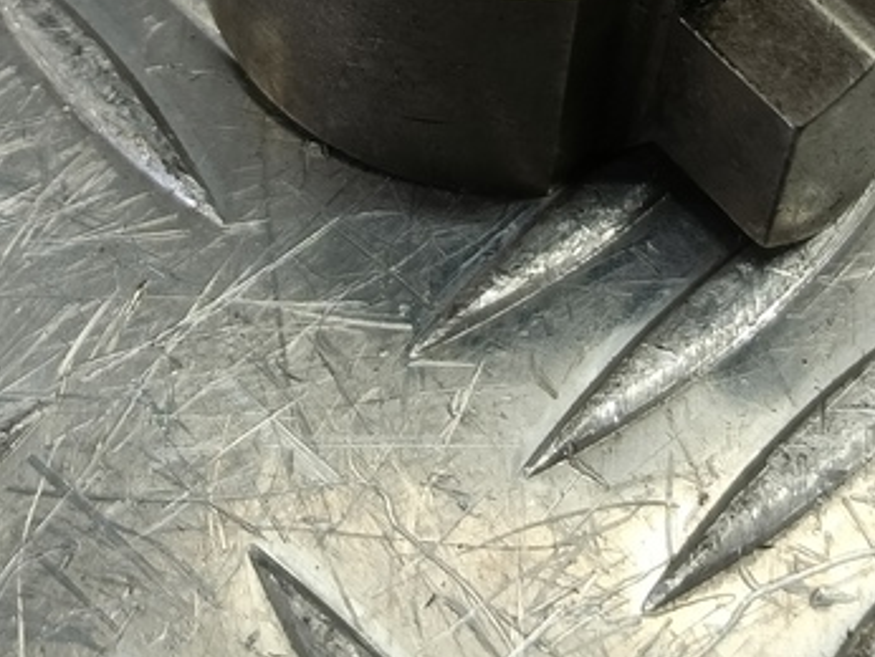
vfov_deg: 20.1
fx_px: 1720
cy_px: -162
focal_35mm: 68
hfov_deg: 28.5
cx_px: 486
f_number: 1.6
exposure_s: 1/50
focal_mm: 4.11
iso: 105
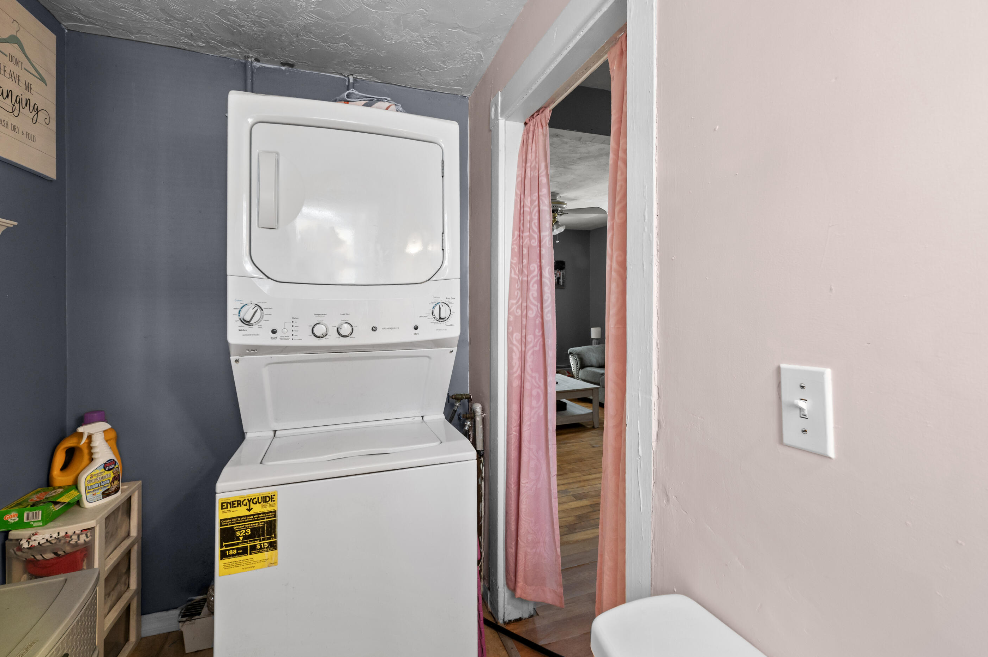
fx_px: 411
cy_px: 331
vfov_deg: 77.2
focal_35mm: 15
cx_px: 498
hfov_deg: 100.4
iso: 800
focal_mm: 14
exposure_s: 1/25
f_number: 8
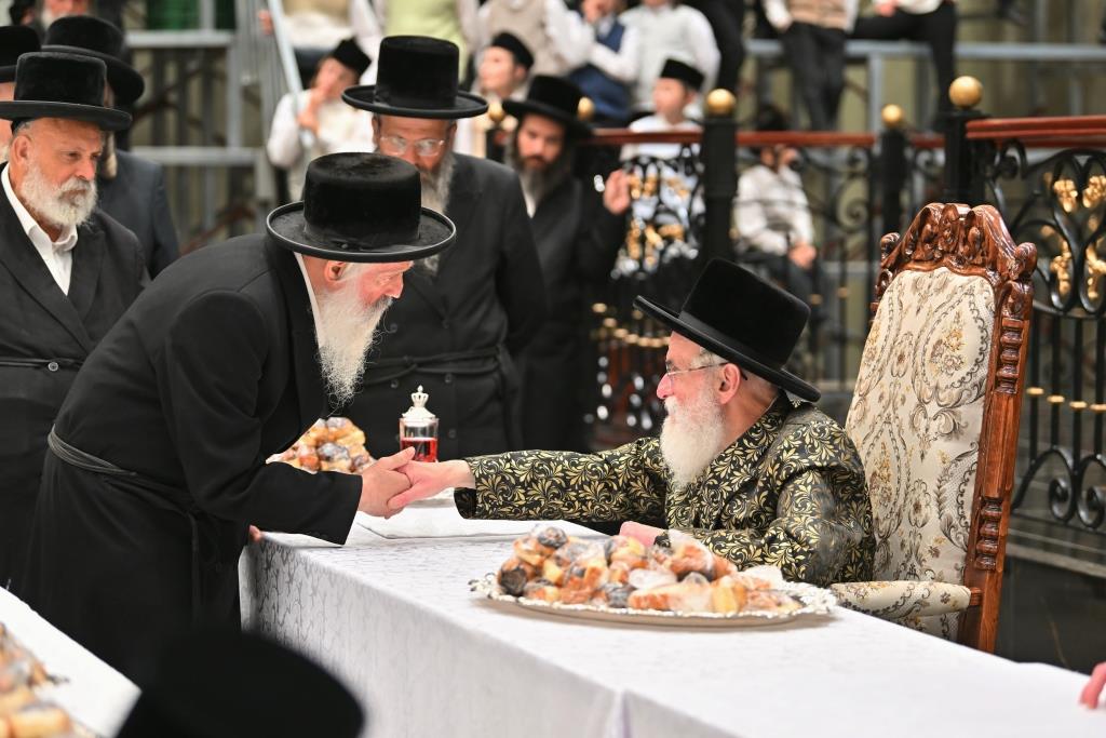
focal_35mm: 110
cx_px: 553
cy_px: 369
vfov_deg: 12.5
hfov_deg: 18.6
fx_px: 3380
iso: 400
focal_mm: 110
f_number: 2.8
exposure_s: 1/320
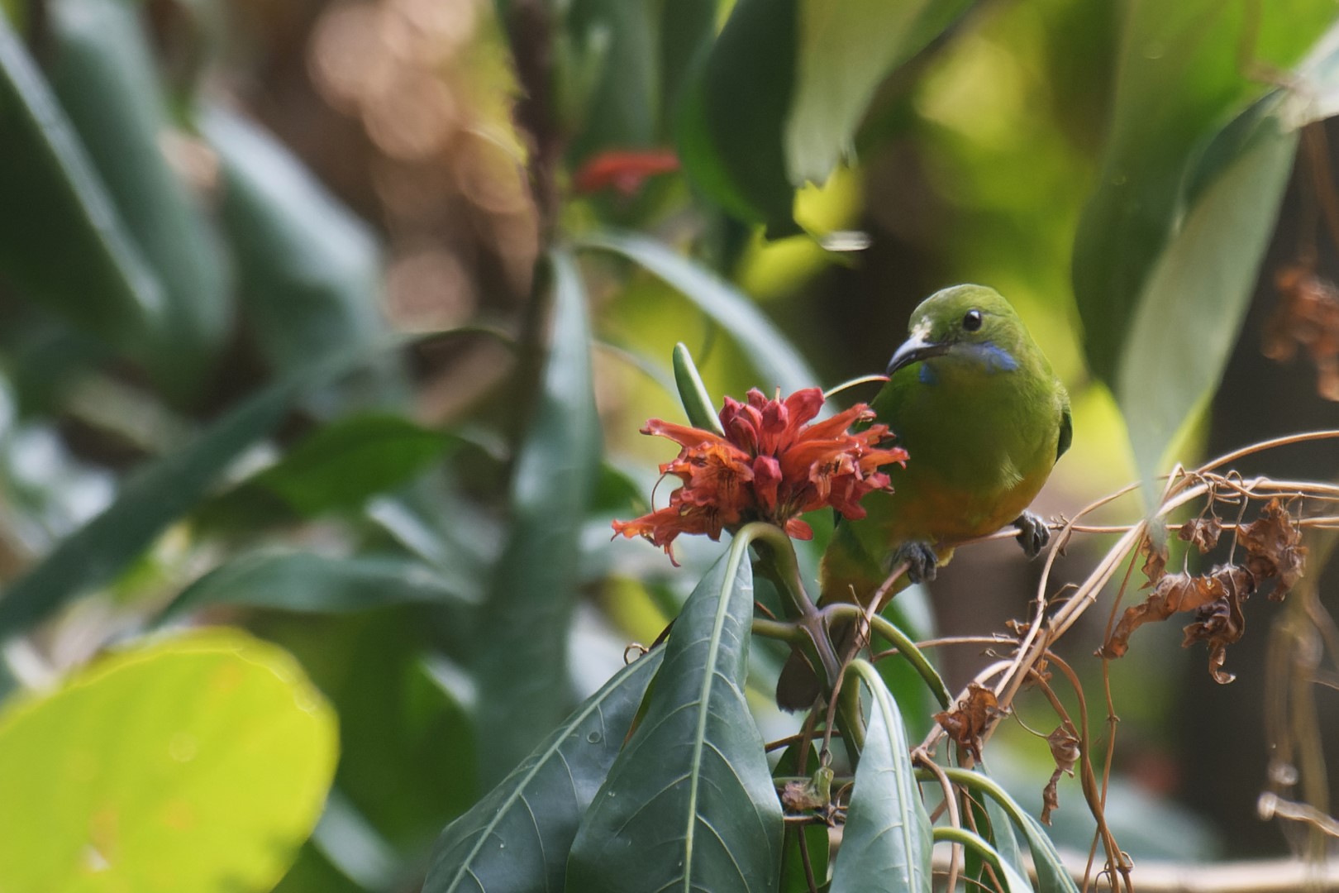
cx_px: 670
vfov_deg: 1.8
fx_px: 27894
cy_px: 446
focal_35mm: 750
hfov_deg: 2.7
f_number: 6.3
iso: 1600
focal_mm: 500
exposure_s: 1/800
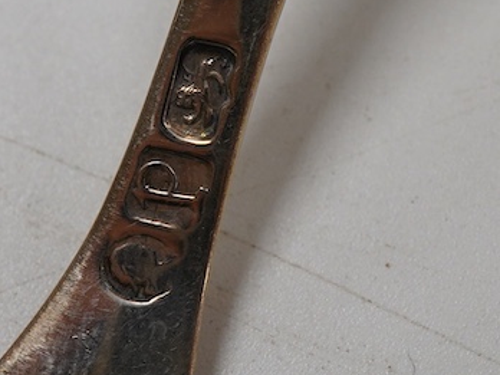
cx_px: 204
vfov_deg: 13.2
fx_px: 1618
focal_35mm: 112
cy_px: 91
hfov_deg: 17.6
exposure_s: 1/125
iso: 1250
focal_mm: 30
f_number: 9
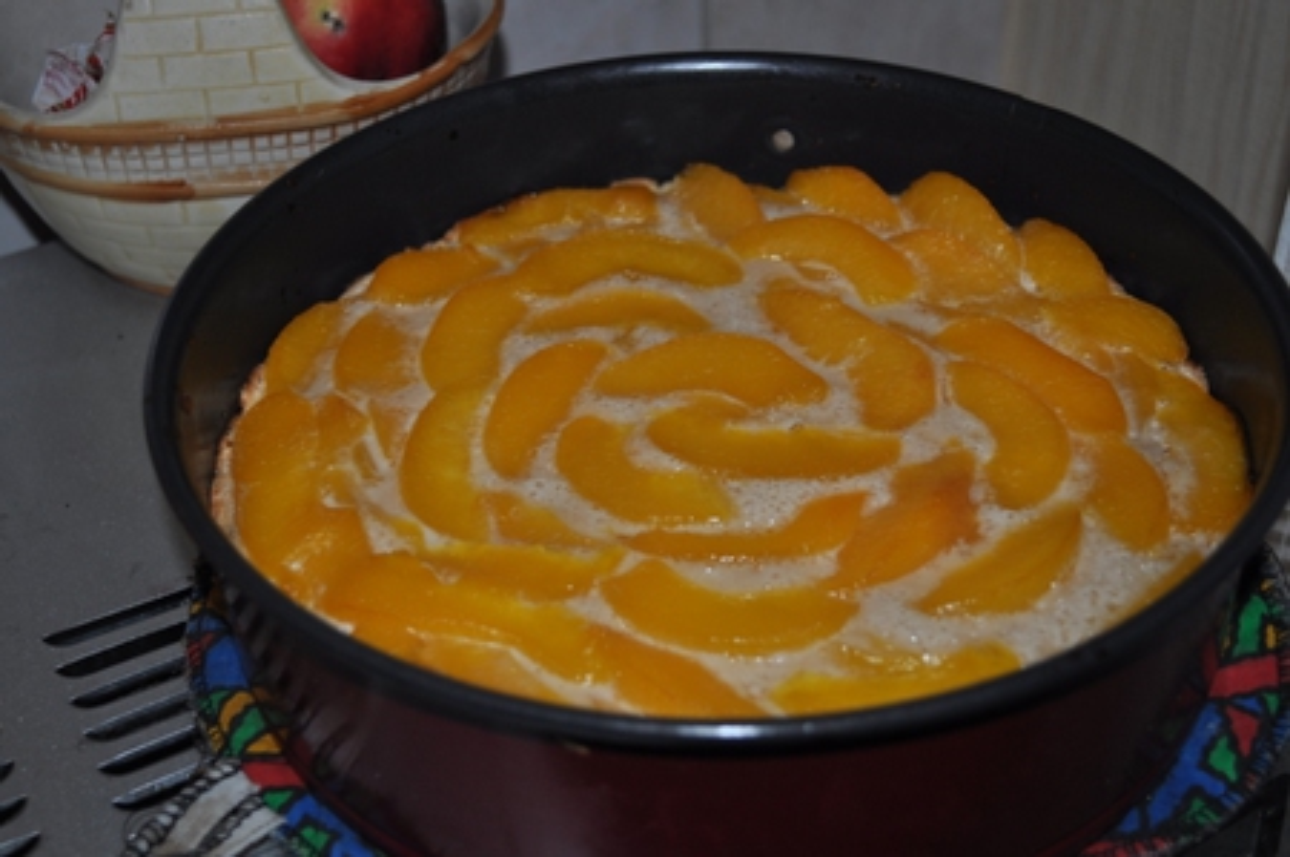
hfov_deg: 41.2
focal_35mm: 48
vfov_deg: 28.0
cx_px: 645
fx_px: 1718
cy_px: 428
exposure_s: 1/60
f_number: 4.8
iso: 320
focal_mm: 32
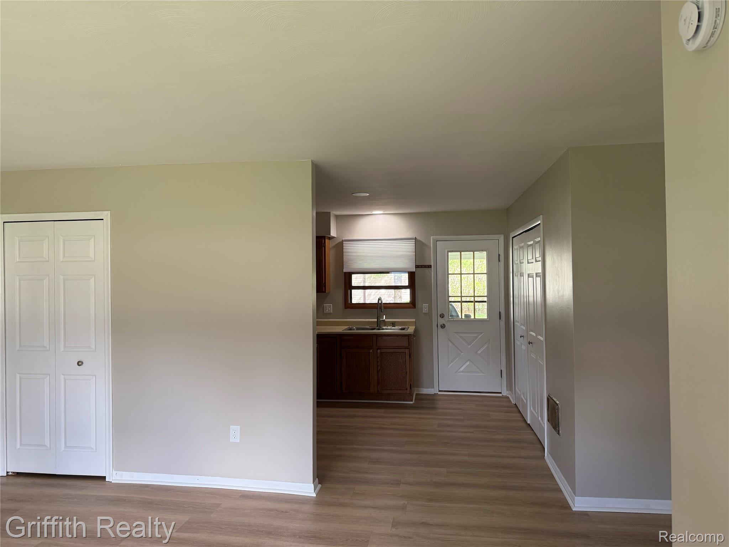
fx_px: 505
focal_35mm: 24
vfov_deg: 56.8
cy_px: 274
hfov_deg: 71.6
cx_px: 364
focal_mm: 6.76
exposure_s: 1/148
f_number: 1.78
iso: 160
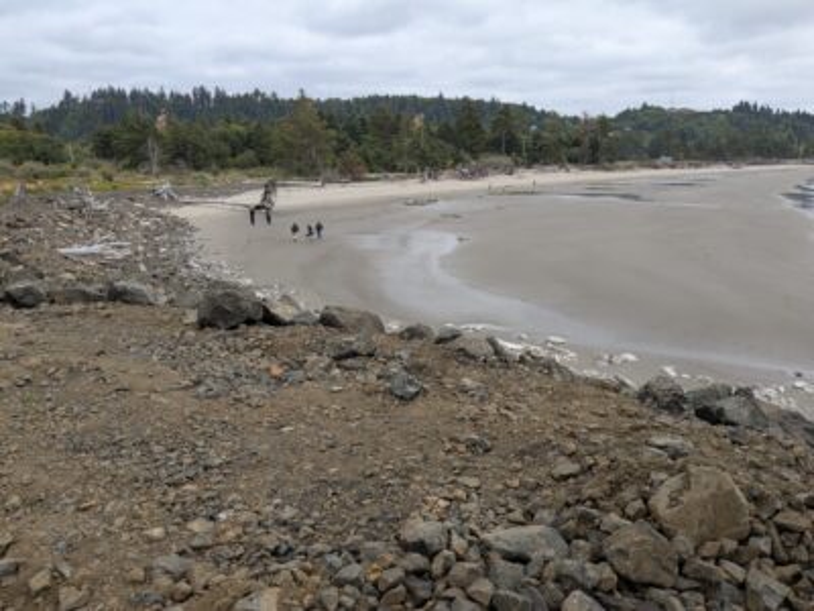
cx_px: 407
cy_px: 306
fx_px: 635
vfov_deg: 51.4
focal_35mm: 27
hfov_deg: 65.3
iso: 50
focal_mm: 4.38
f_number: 1.73
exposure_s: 1/2597
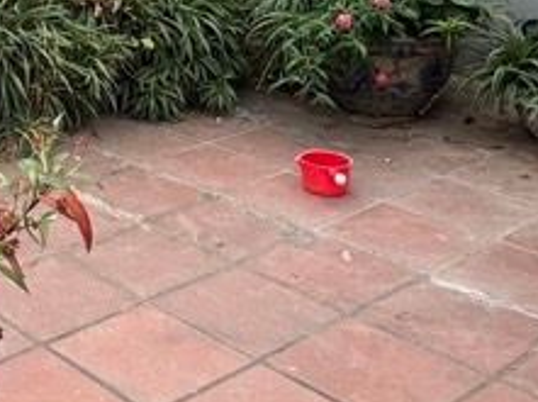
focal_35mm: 65
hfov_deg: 27.0
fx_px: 1009
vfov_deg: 20.8
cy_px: -97
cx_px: -75
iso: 40
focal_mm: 2.22
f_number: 2.2
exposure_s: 1/492
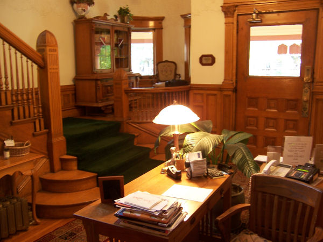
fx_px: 308
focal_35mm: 33
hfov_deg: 55.4
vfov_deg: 42.9
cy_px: 121
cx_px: 162
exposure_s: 1/2
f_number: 3.4
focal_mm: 5.5
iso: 80
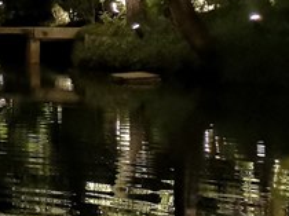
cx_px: -136
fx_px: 859
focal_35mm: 103
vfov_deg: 13.8
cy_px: -72
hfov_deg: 17.3
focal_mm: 3.95
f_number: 1.8
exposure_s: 1/17.1
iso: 5000
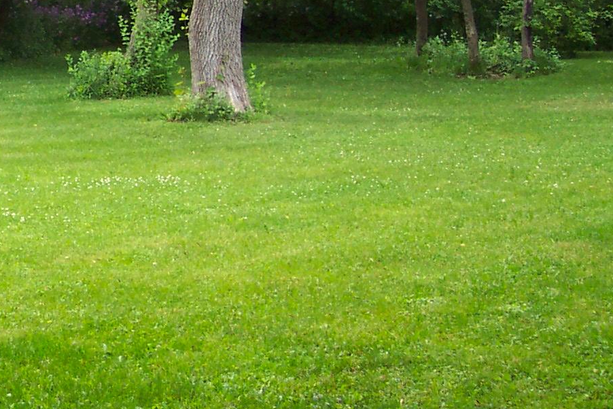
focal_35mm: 91
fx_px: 1549
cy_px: -36
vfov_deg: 14.7
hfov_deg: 21.2
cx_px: -77
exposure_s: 1/125
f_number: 2.8
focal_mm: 8
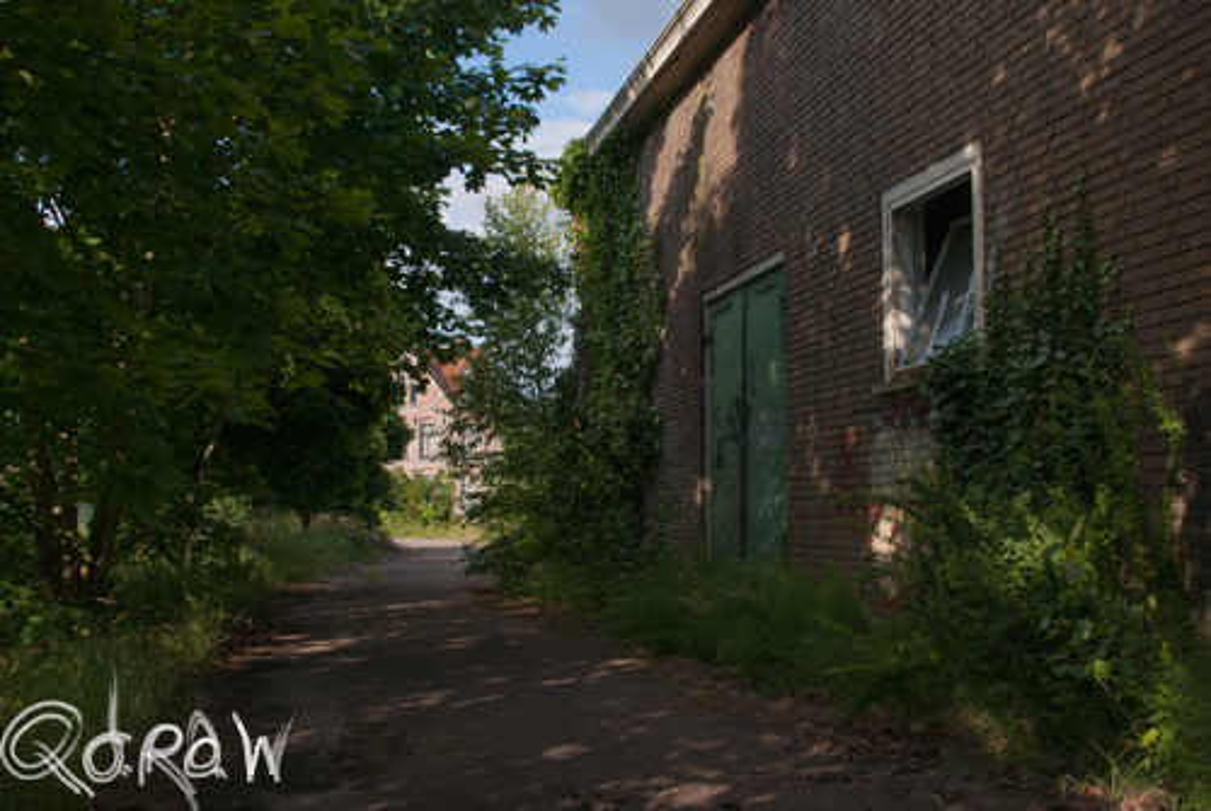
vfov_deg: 40.1
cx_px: 606
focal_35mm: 33
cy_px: 406
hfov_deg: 57.2
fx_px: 1112
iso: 100
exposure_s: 1/400
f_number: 5.6
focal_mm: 22
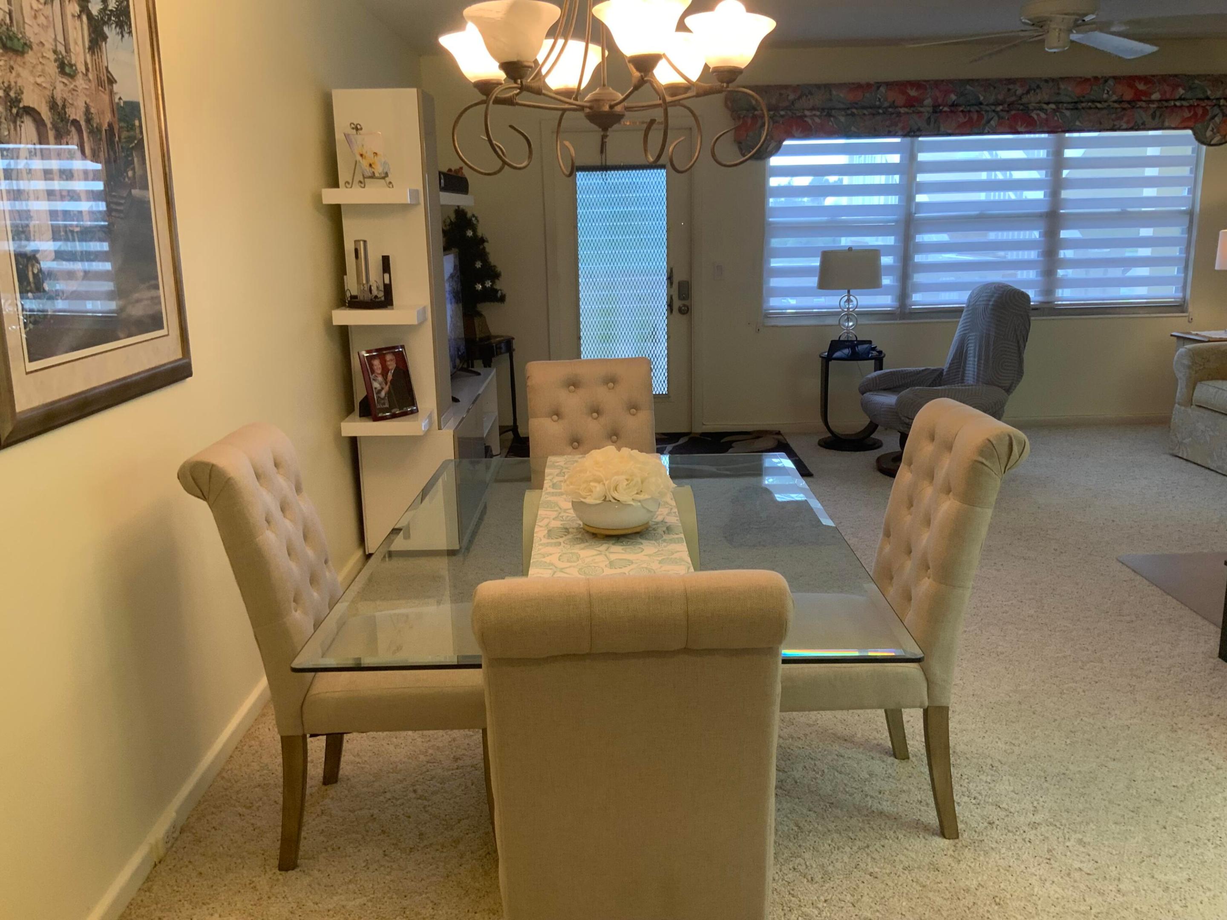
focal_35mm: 29
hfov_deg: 61.7
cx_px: 614
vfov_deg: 48.2
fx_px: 1028
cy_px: 460
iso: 80
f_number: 1.8
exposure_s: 1/60
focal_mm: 3
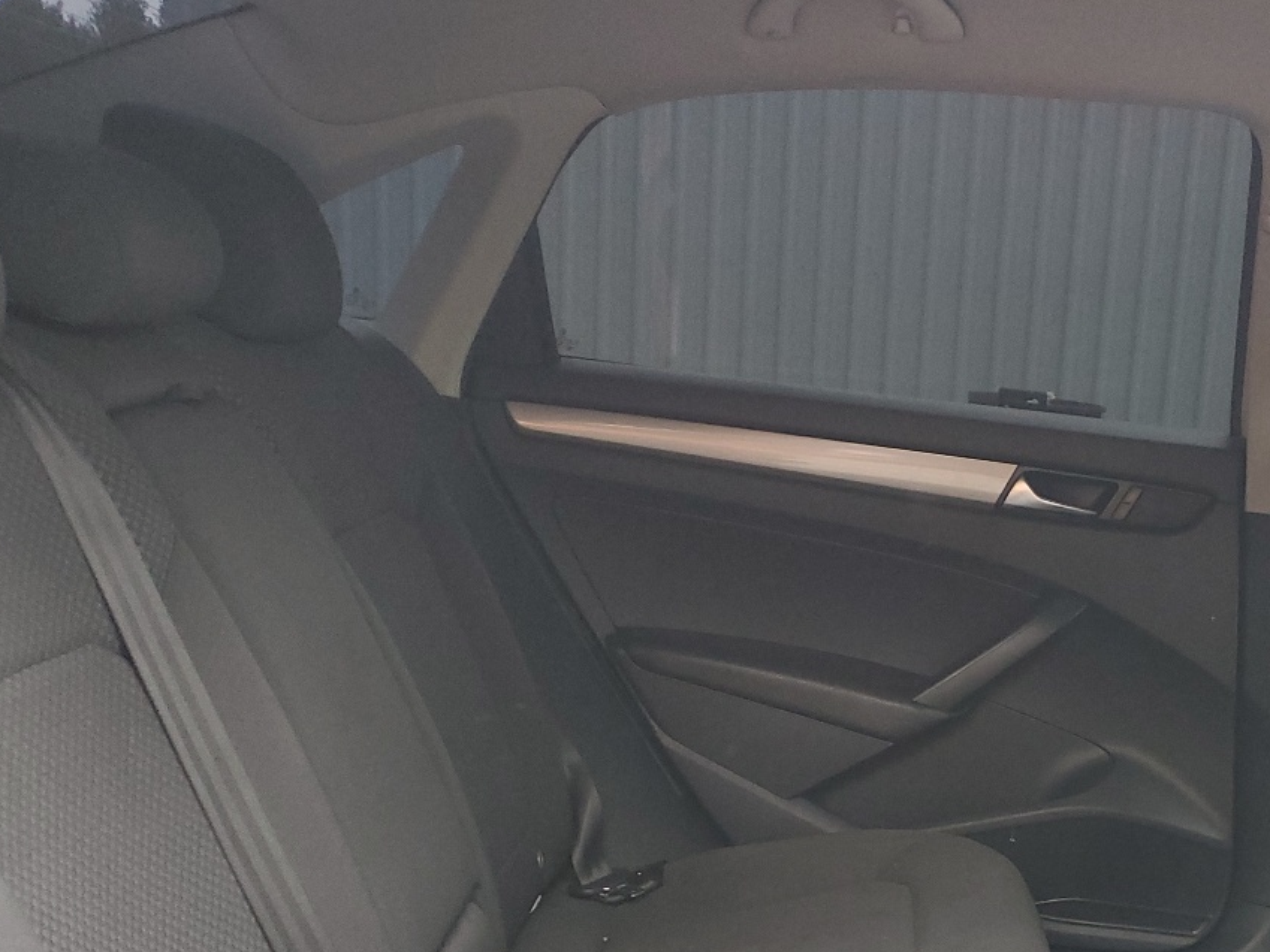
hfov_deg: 37.7
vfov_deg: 28.3
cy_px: 888
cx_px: 986
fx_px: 1798
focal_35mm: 49
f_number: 1.5
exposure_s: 1/60.2
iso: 134
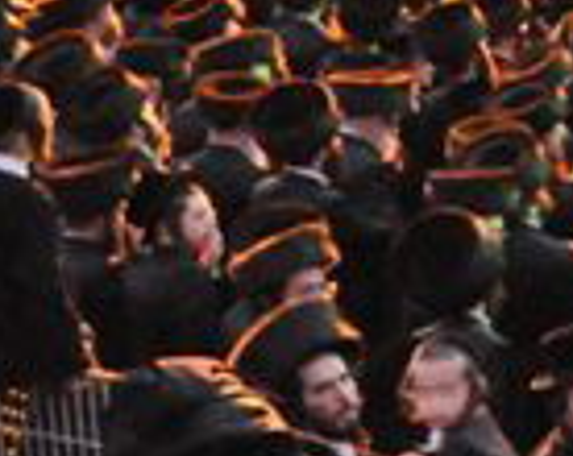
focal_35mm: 147
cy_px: -64
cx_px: 1632
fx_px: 2489
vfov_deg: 10.3
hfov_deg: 10.2
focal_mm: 18
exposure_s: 1/15
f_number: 3.5
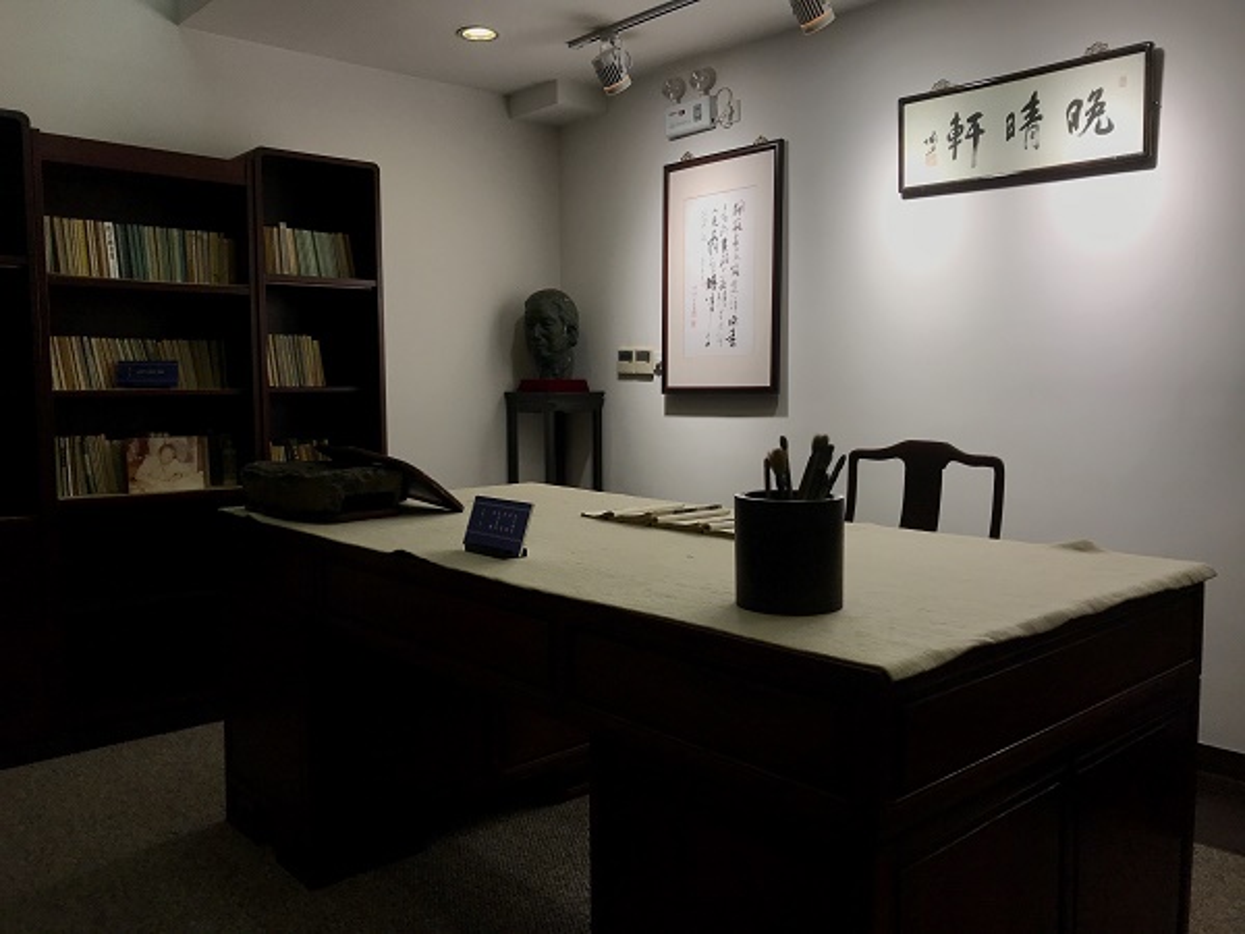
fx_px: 1007
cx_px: 622
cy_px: 467
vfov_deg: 49.7
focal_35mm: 28
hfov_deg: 63.4
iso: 20
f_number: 1.8
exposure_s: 1/104
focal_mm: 3.99
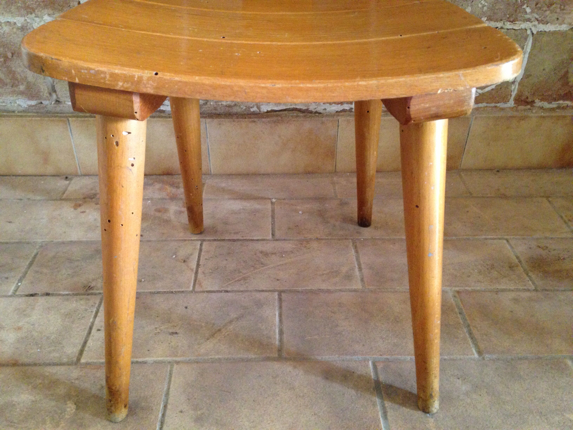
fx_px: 546
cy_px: 215
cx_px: 286
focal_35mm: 33
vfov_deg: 42.9
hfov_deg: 55.4
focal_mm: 4.12
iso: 400
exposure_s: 1/20
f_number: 2.4
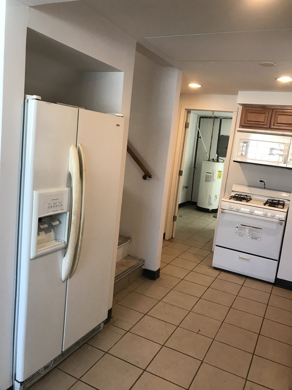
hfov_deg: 49.7
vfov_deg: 63.4
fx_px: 315
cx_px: 146
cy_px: 195
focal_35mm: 28
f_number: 1.8
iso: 25
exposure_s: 1/30
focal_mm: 3.99
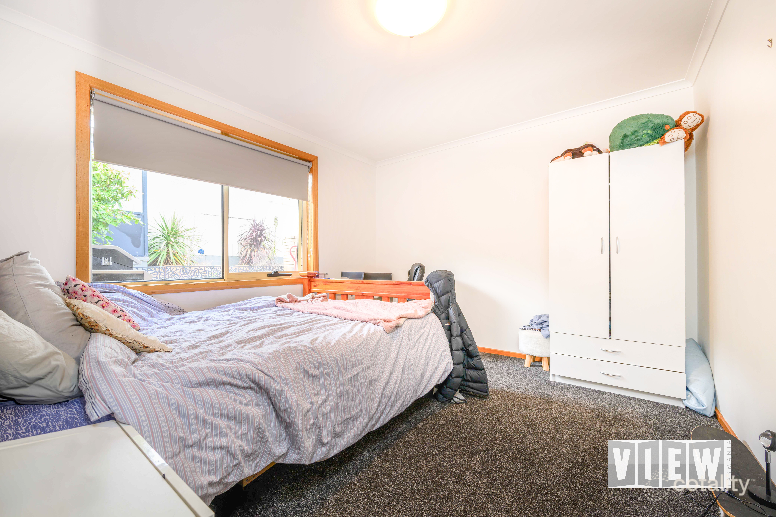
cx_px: 388
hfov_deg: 104.3
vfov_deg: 81.2
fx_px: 302
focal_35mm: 14
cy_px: 258
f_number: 6.3
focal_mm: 14
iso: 250
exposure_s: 1/6
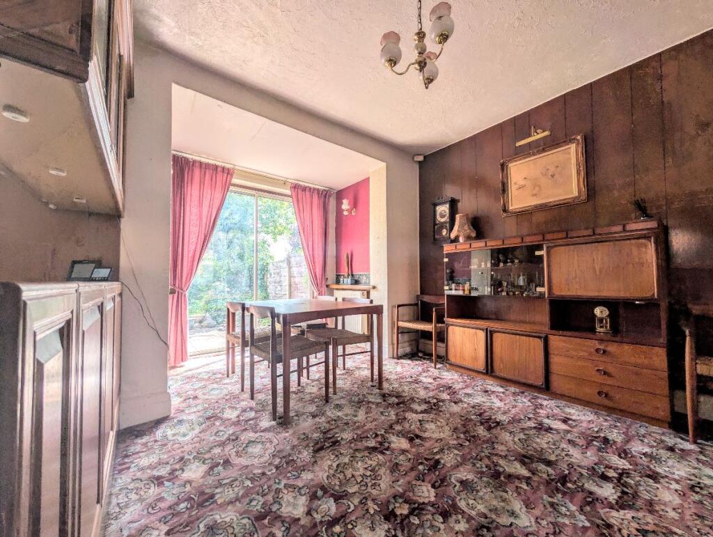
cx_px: 356
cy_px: 268
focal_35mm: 12
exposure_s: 1/202
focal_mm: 2.02
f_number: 1.7
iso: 51
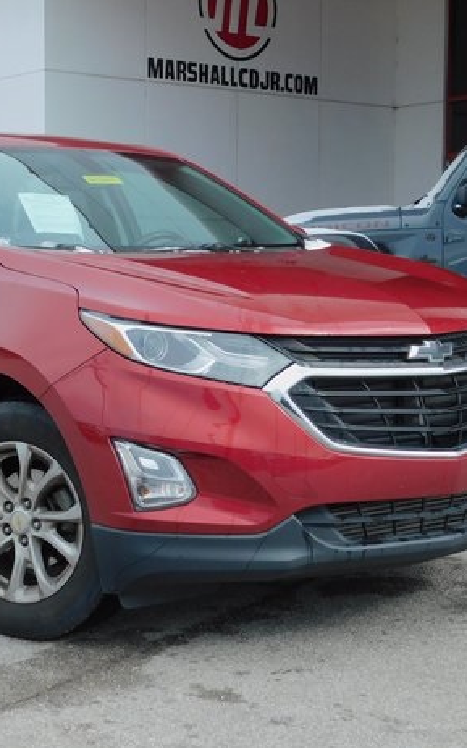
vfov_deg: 31.1
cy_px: 385
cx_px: 111
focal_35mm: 66
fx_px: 1345
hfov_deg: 19.5
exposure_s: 1/400
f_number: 3.7
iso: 125
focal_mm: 8
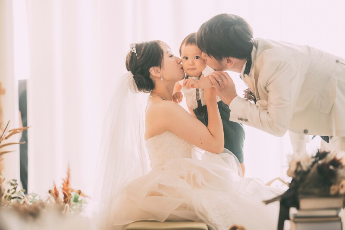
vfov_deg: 10.2
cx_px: 172
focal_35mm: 135
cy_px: 115
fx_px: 1293
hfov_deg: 15.2
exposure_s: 1/125
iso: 800
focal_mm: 135
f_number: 2
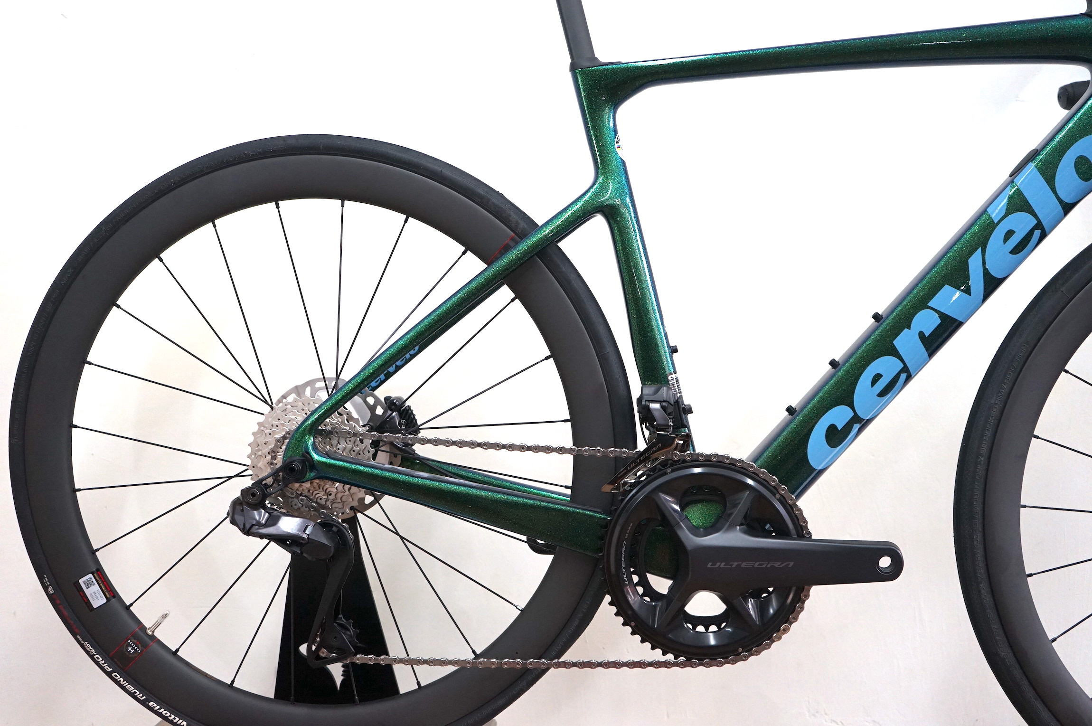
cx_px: 546
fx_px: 1121
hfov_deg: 51.9
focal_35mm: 37
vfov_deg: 35.9
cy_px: 363
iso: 1250
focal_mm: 37
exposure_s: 1/160
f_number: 4
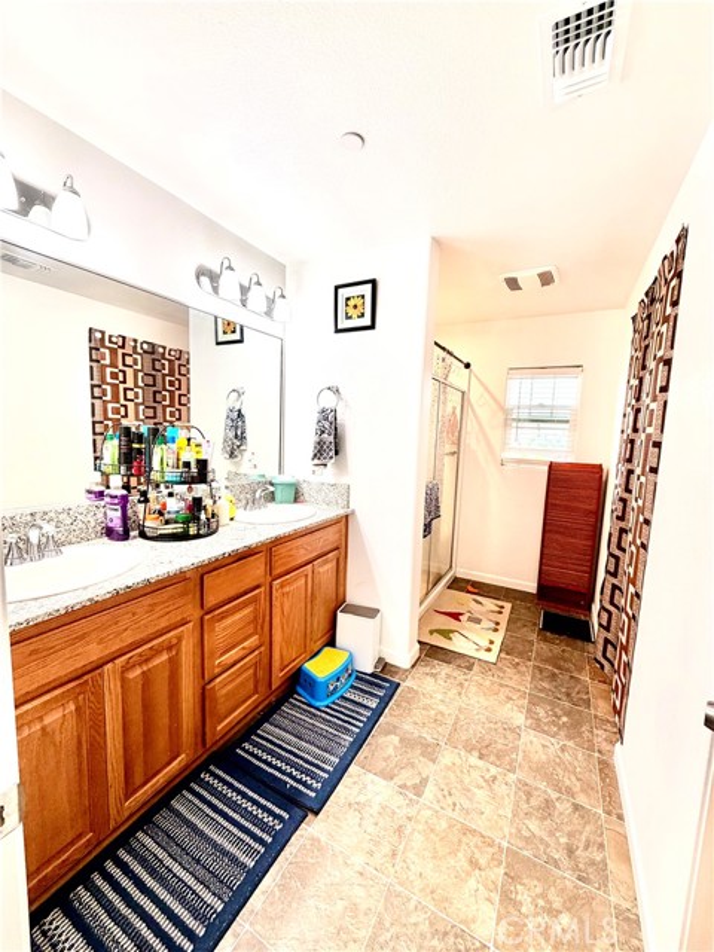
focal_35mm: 14
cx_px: 357
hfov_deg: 85.7
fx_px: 385
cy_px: 476
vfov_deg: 102.1
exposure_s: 1/120
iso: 160
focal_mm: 2.22
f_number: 2.2
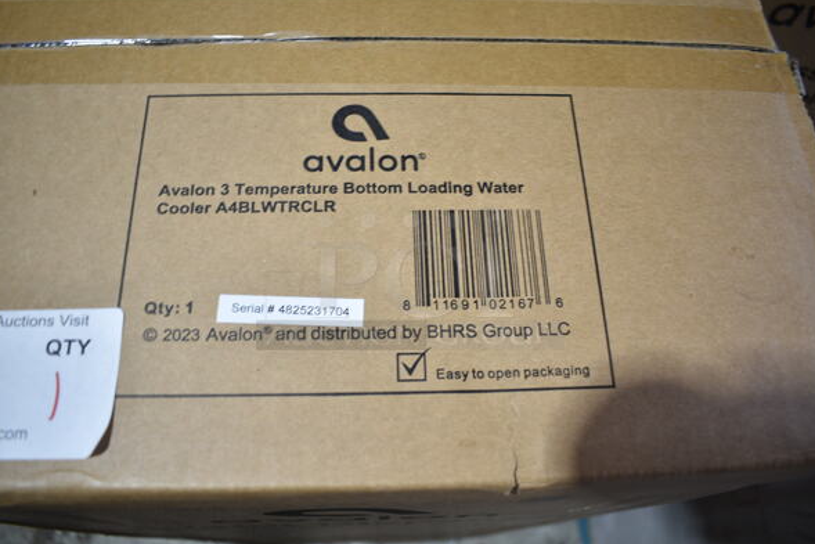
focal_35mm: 28
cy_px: 277
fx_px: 634
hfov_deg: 65.5
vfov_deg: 46.4
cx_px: 411
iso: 100
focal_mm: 18
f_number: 3.5
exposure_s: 1/40
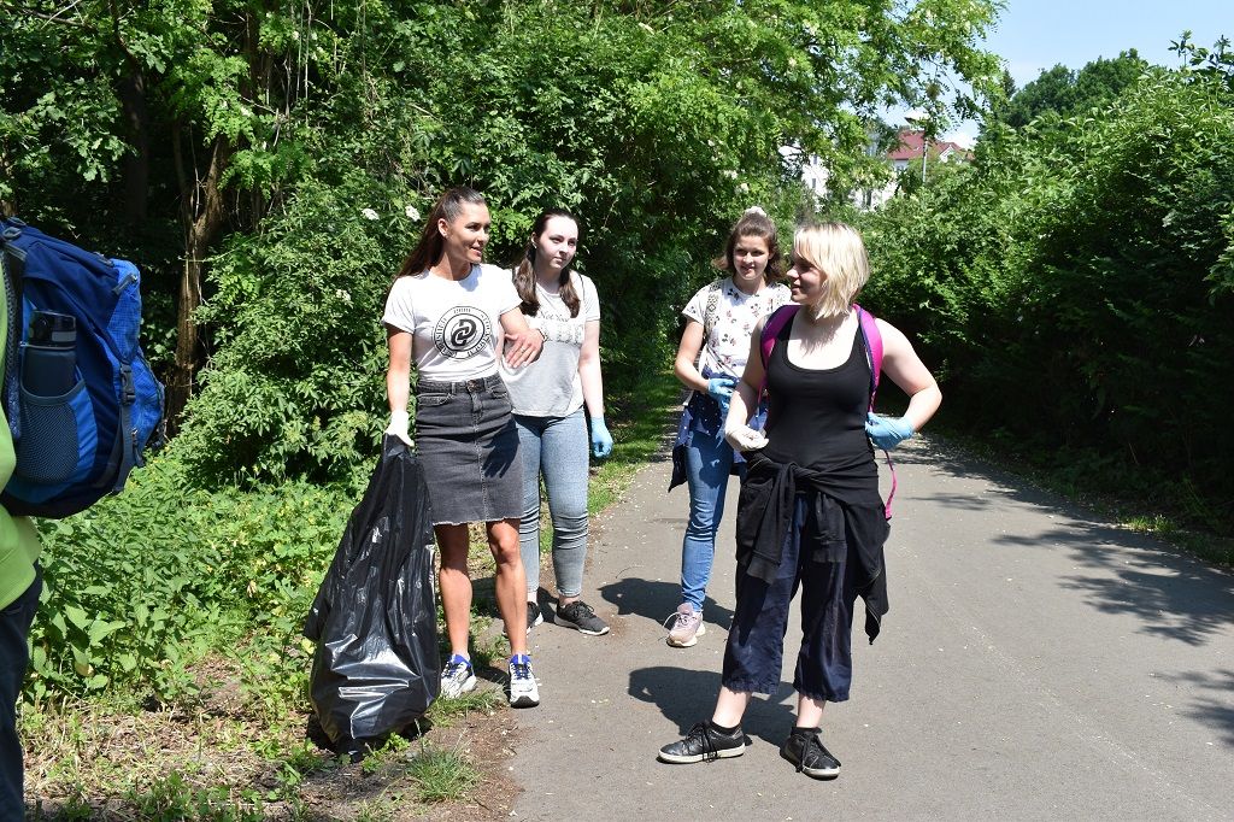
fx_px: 1234
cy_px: 411
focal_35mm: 36
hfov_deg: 53.1
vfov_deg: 36.8
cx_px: 617
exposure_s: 1/250
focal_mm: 24
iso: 200
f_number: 8
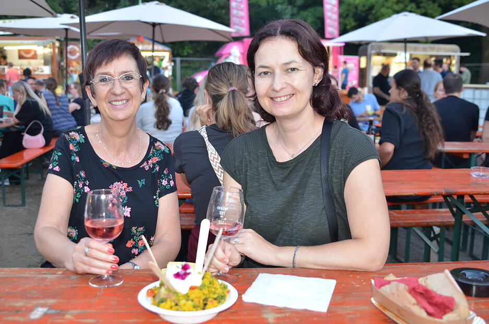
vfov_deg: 32.9
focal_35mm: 40
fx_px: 549
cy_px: 162
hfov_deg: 48.0
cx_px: 244
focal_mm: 27
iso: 800
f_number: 2.8
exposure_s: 1/60
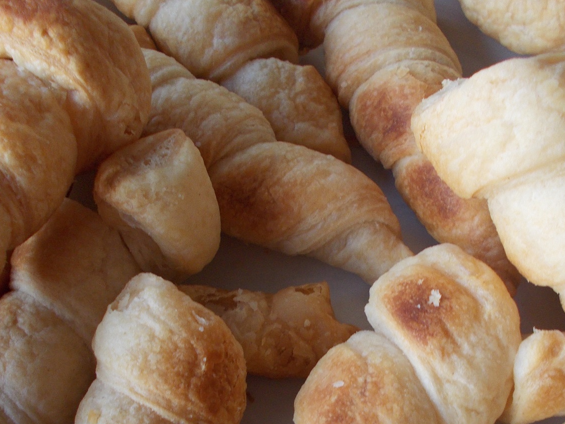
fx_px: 751
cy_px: 342
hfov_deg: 41.2
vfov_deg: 30.7
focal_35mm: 46
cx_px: 294
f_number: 3.2
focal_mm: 4.6
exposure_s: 1/25
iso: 125
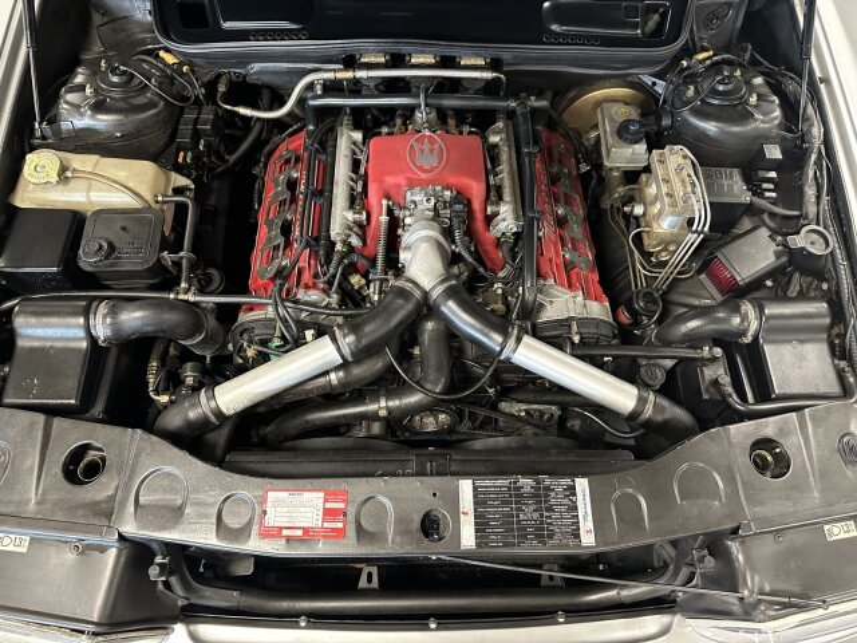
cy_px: 322
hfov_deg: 71.6
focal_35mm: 24
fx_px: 594
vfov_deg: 56.8
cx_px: 428
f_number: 1.78
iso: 1000
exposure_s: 1/52
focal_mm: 6.86
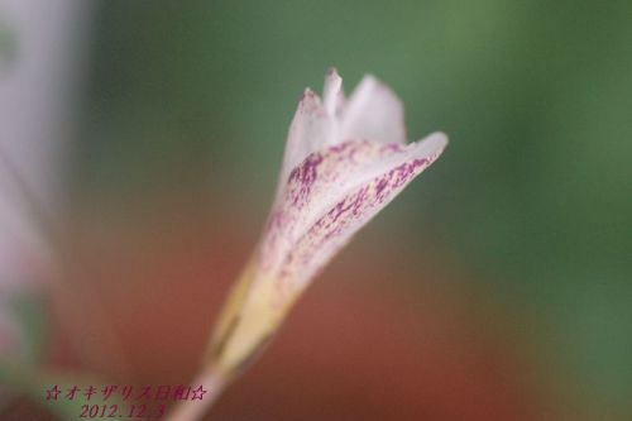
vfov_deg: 10.2
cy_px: 210
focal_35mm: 135
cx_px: 316
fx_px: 2369
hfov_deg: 15.2
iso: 800
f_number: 5
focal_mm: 90
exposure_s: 1/125
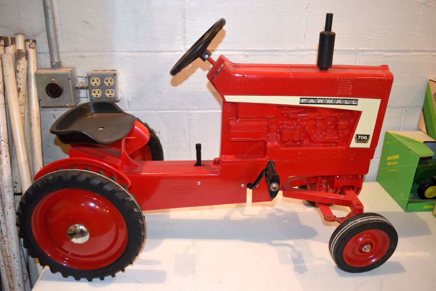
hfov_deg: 61.9
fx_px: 363
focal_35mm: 30
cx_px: 218
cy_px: 146
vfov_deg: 43.6
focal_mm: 20
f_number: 3.8
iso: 1250
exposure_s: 1/60
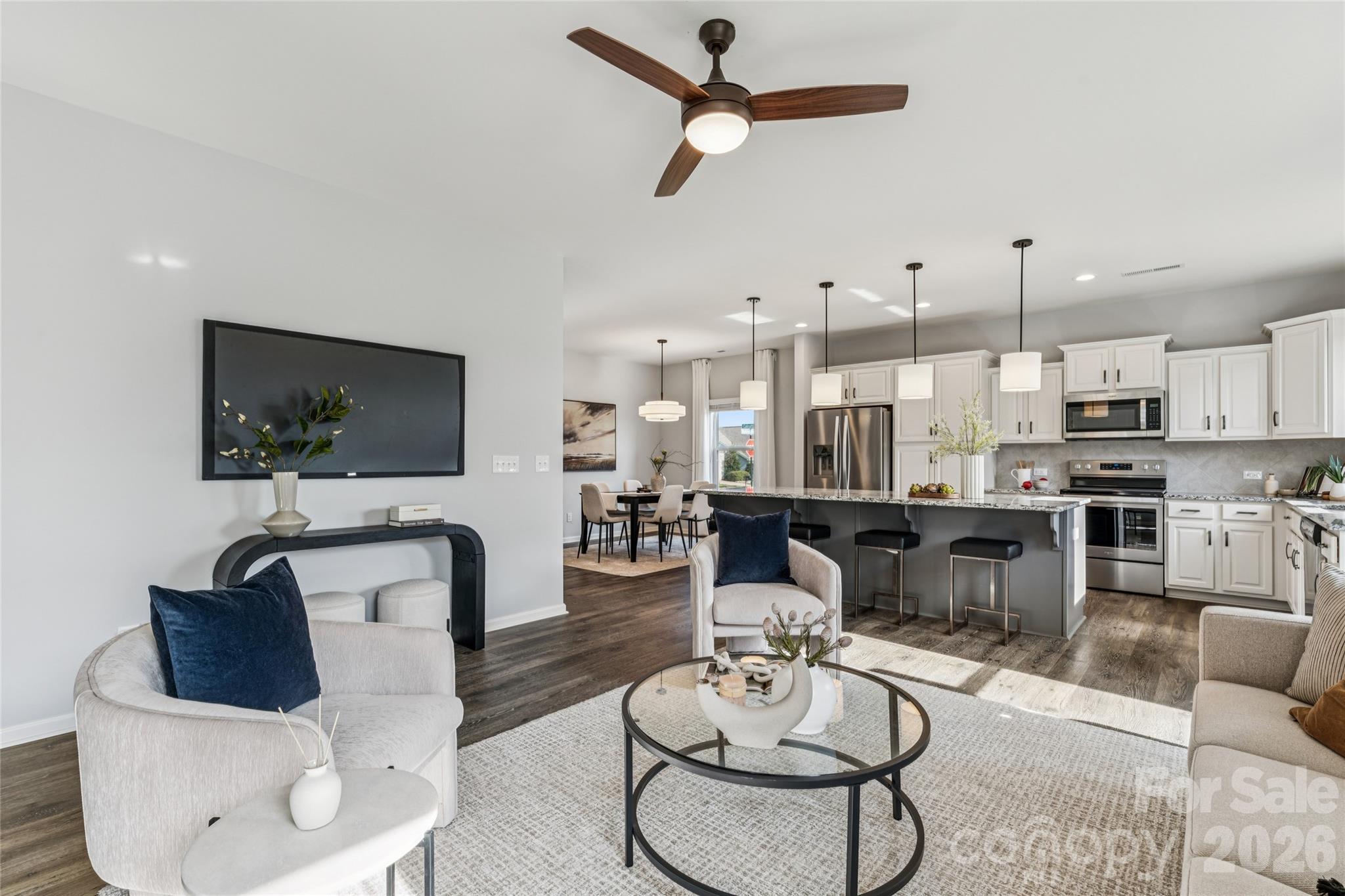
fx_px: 601
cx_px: 672
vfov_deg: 73.4
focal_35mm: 16
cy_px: 448
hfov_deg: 96.4
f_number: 10
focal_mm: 16.1
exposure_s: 1/8
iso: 100
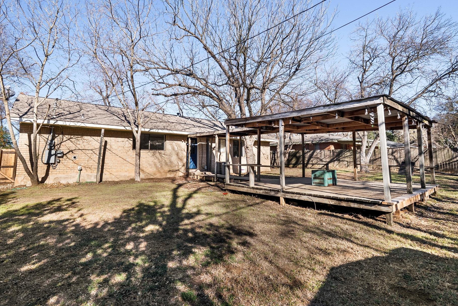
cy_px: 135
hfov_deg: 90.0
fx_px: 229
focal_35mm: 18
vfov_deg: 67.2
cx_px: 230
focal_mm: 16
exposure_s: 1/100
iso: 250
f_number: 8
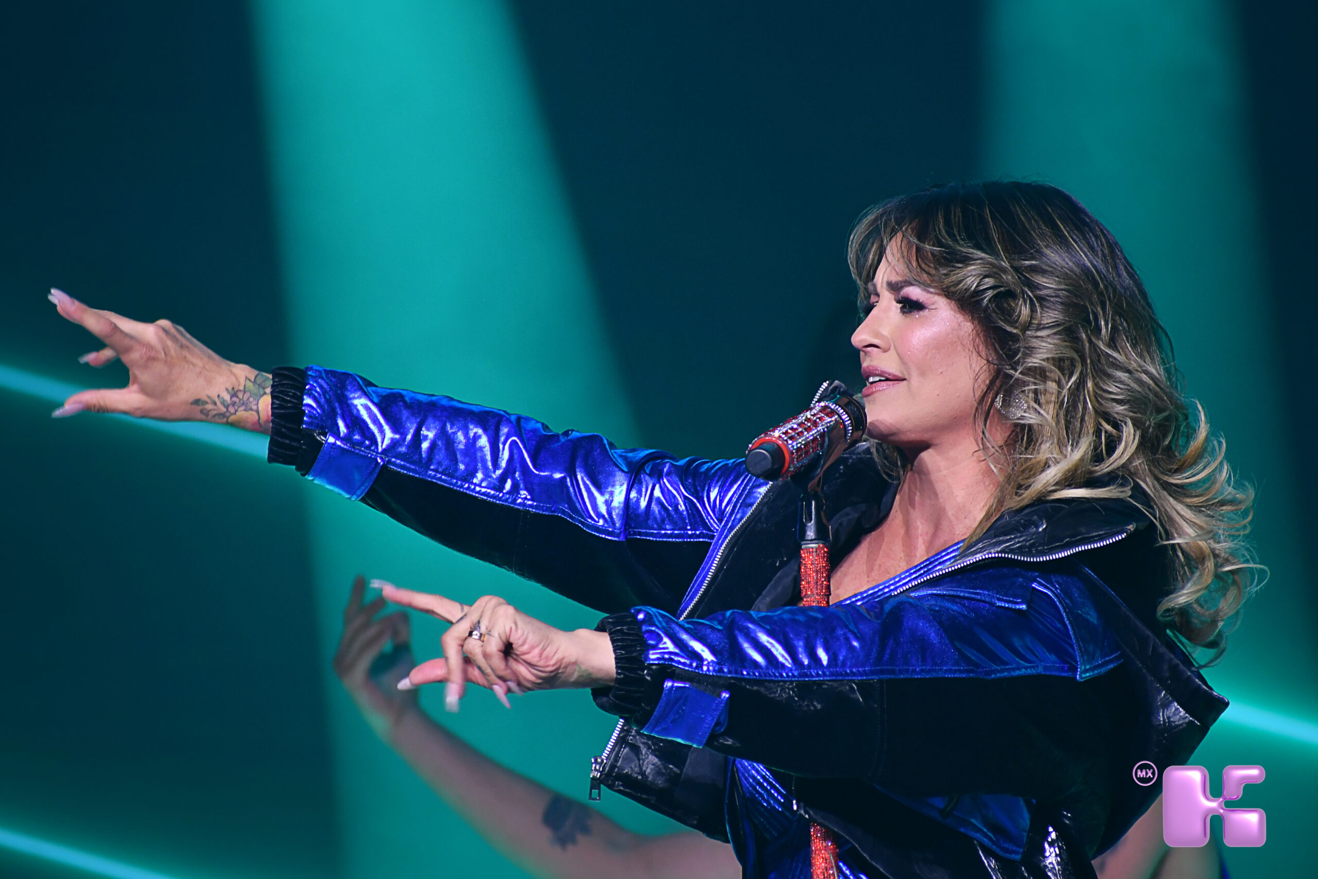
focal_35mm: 500
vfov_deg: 2.8
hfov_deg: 4.1
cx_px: 659
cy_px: 440
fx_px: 18305
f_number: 6
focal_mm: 250
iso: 640
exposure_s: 1/125
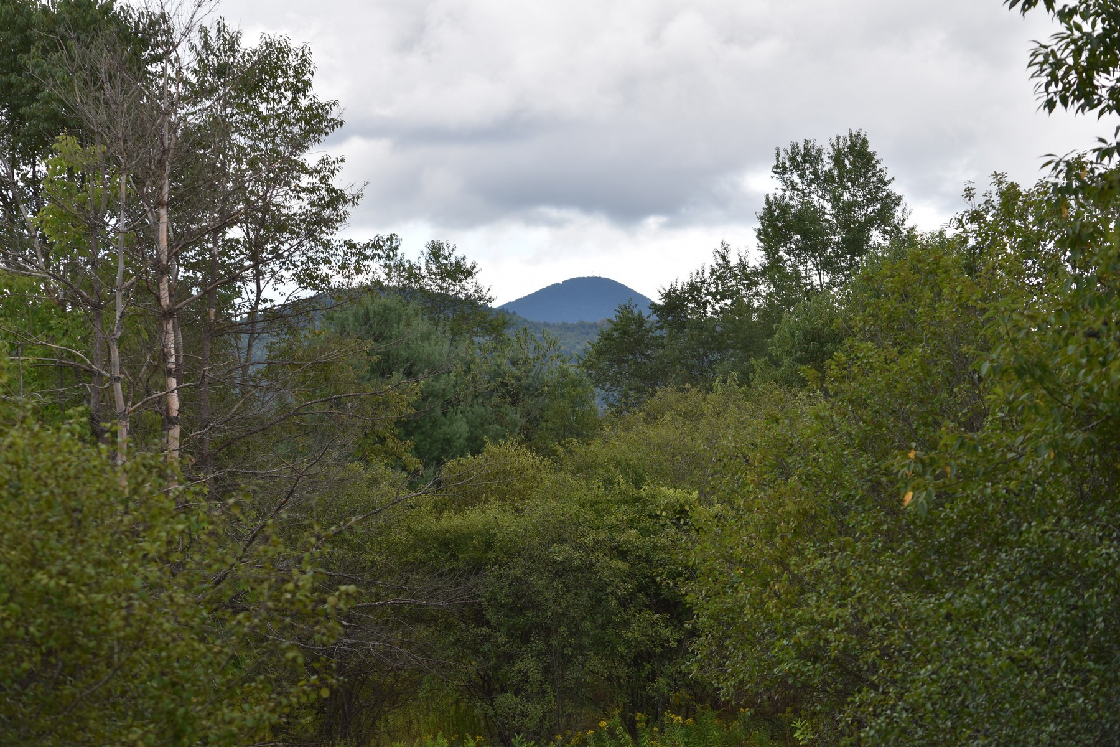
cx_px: 560
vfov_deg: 9.1
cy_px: 374
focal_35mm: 150
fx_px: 4666
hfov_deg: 13.7
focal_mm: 100
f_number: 7.1
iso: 100
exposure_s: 1/200
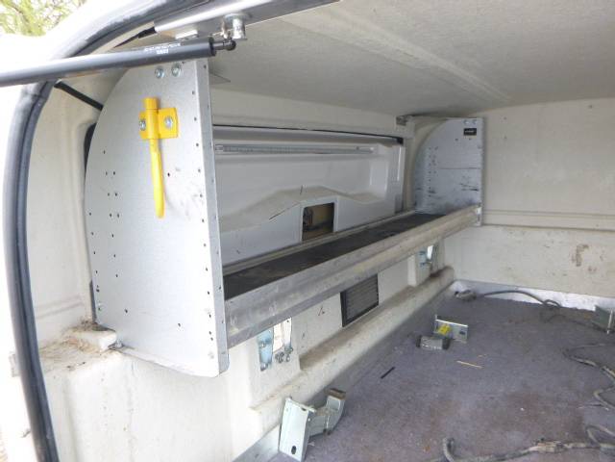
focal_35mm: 25
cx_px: 308
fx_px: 444
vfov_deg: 54.9
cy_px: 231
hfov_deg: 69.4
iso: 125
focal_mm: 4.5
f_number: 3.9
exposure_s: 1/60
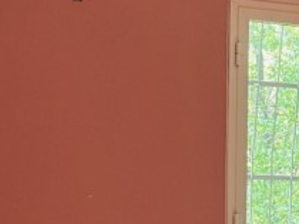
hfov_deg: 14.1
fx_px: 1096
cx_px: 504
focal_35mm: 127
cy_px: 234
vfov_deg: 11.5
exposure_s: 1/60
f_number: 1.6
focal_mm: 5.1
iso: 160
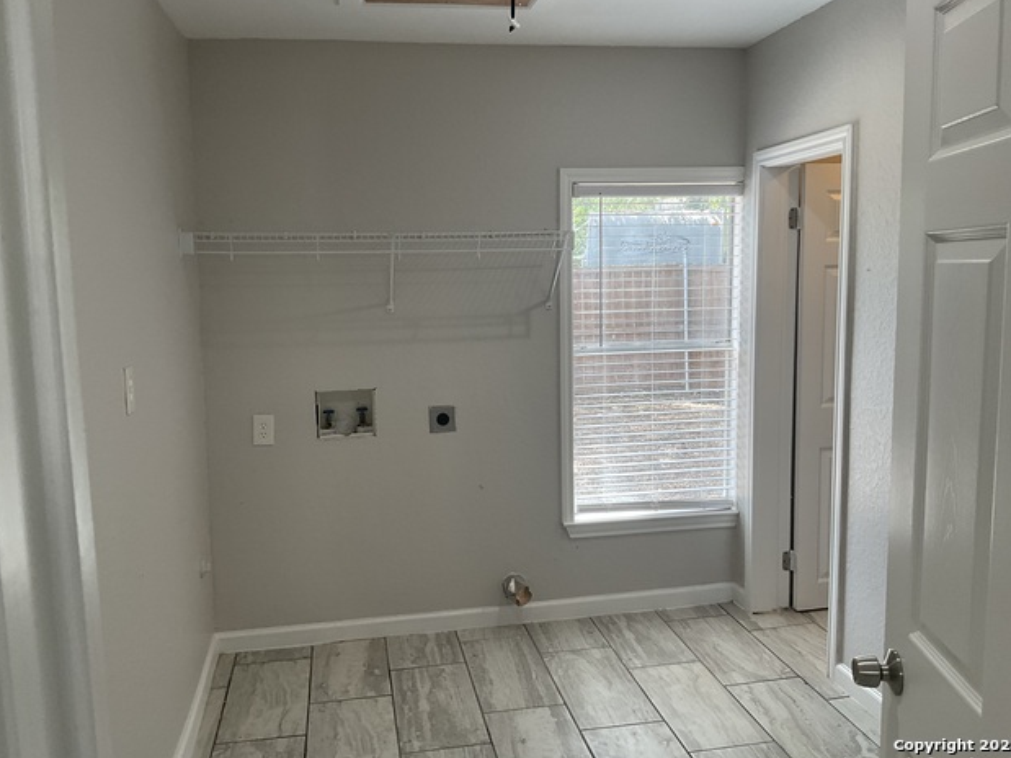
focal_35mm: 30
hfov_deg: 60.0
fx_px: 876
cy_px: 382
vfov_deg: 46.8
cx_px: 501
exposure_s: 1/120
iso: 50
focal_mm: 3
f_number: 1.8
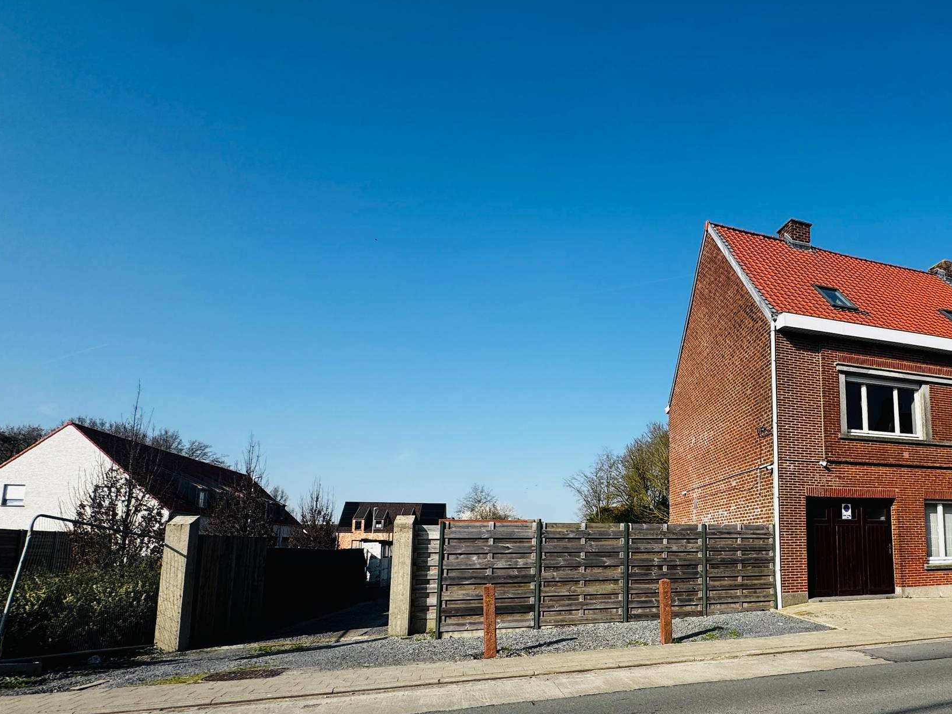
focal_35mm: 22
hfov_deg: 71.2
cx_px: 715
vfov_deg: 59.8
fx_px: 605
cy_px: 472
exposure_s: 1/2083
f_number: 2.2
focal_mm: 2.22
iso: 50
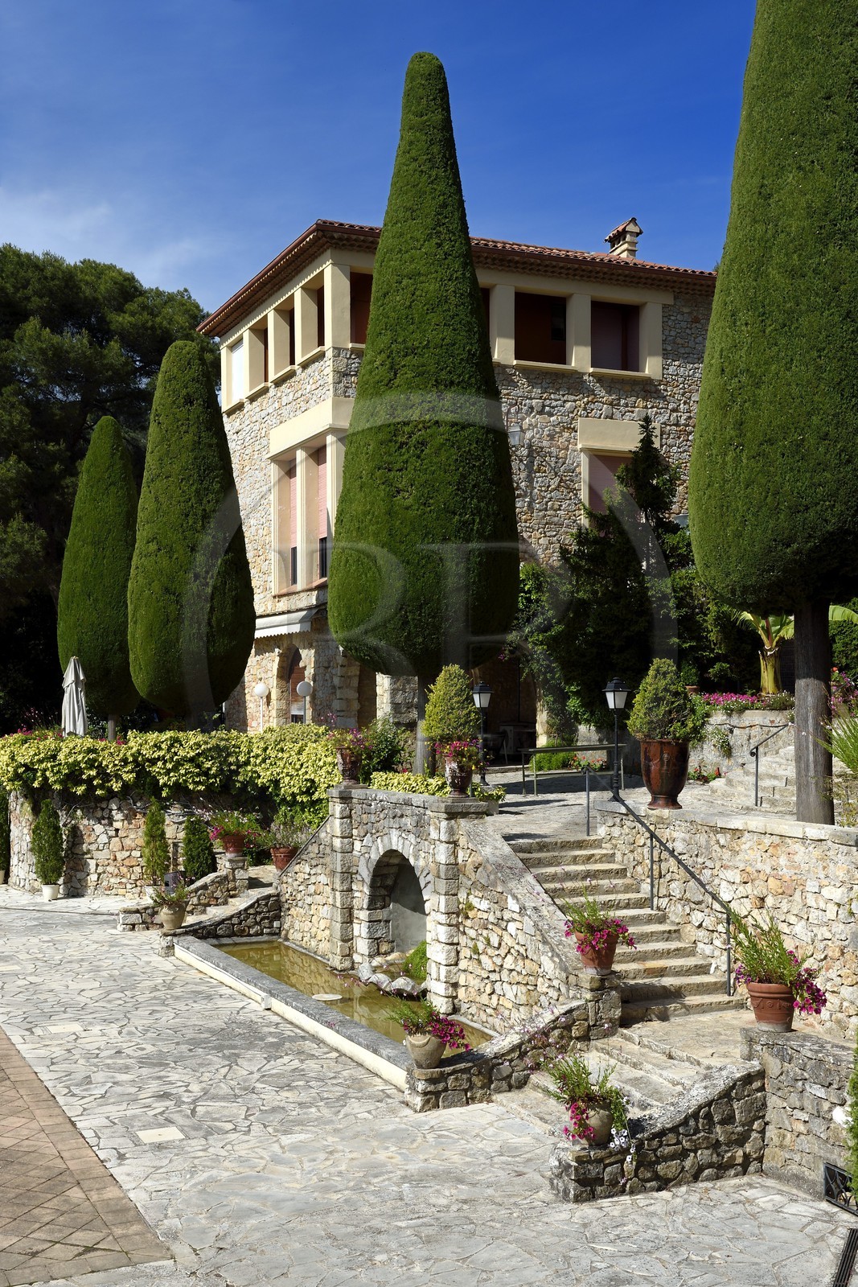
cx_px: 429
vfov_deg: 50.7
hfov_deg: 35.1
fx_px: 1358
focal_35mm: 38
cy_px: 644
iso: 200
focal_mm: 38
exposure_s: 1/250
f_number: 13
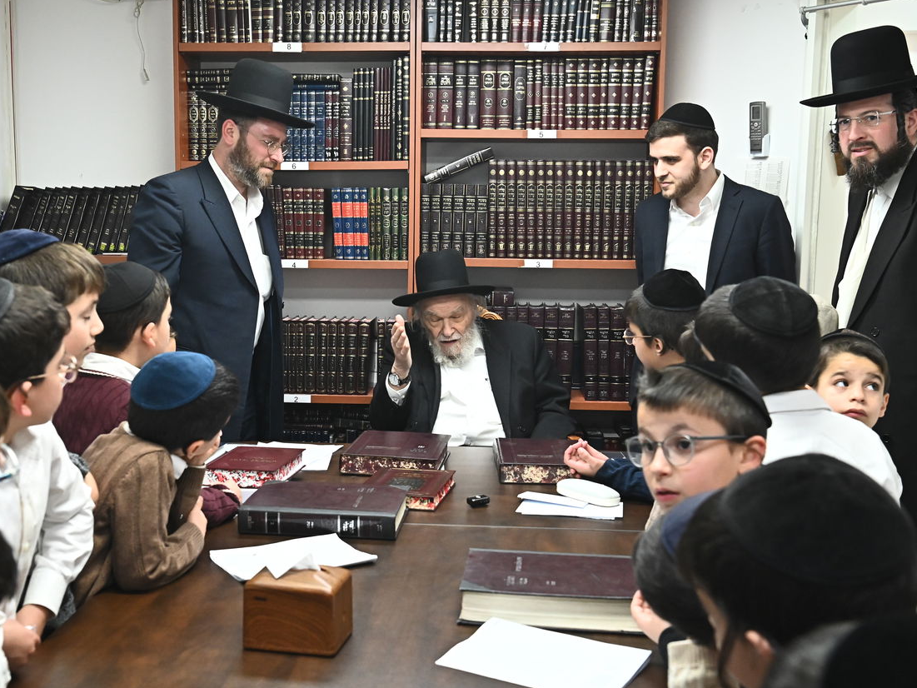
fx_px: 1166
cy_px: 365
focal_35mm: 44
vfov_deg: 32.9
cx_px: 407
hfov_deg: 42.9
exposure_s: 1/250
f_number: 5.6
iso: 4000
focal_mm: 36
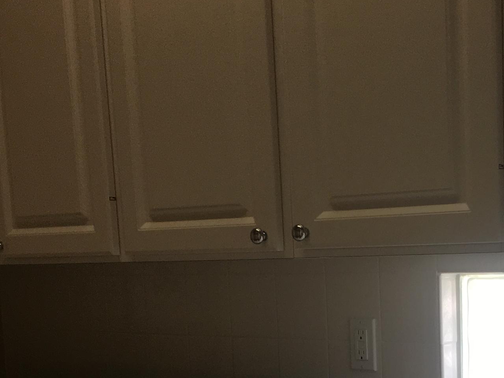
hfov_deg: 27.8
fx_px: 990
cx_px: 427
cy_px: 408
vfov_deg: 20.7
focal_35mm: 68
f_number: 2.2
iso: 40
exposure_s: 1/120
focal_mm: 4.15
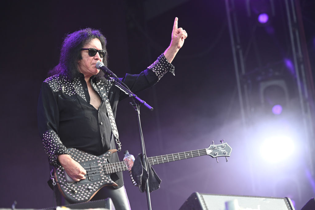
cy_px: 105
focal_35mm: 200
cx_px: 158
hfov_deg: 10.3
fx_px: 1749
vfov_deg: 6.9
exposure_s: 1/200
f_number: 7.1
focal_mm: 200
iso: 560
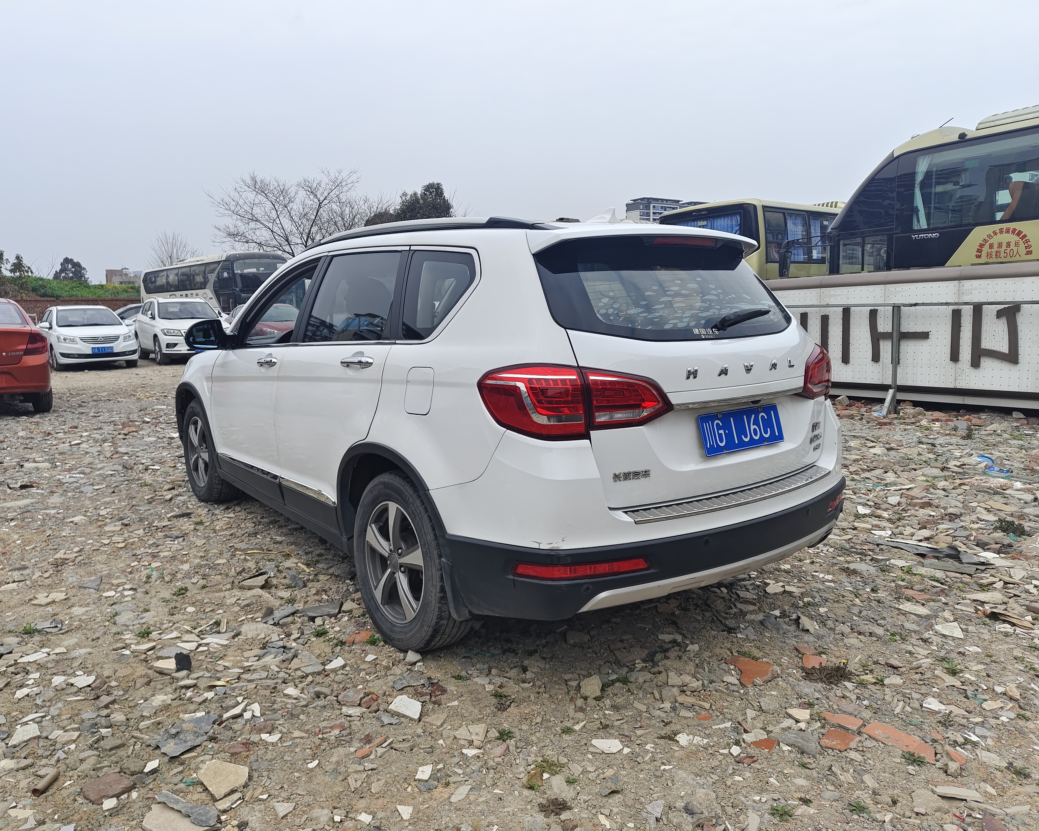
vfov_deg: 58.8
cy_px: 415
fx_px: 738
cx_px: 497
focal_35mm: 24
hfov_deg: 70.2
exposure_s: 1/751
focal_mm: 5.56
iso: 71
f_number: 1.88
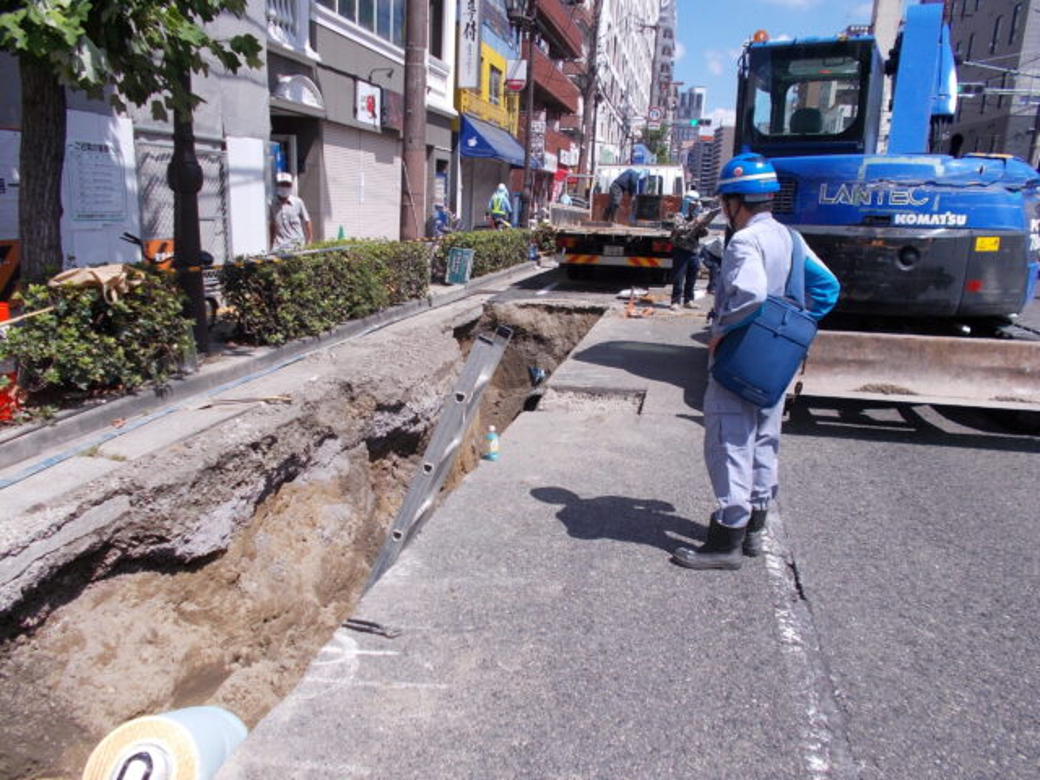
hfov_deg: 67.3
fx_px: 781
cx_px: 520
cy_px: 390
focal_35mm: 26
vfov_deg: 53.1
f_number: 3.2
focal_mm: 4.6
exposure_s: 1/800
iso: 80
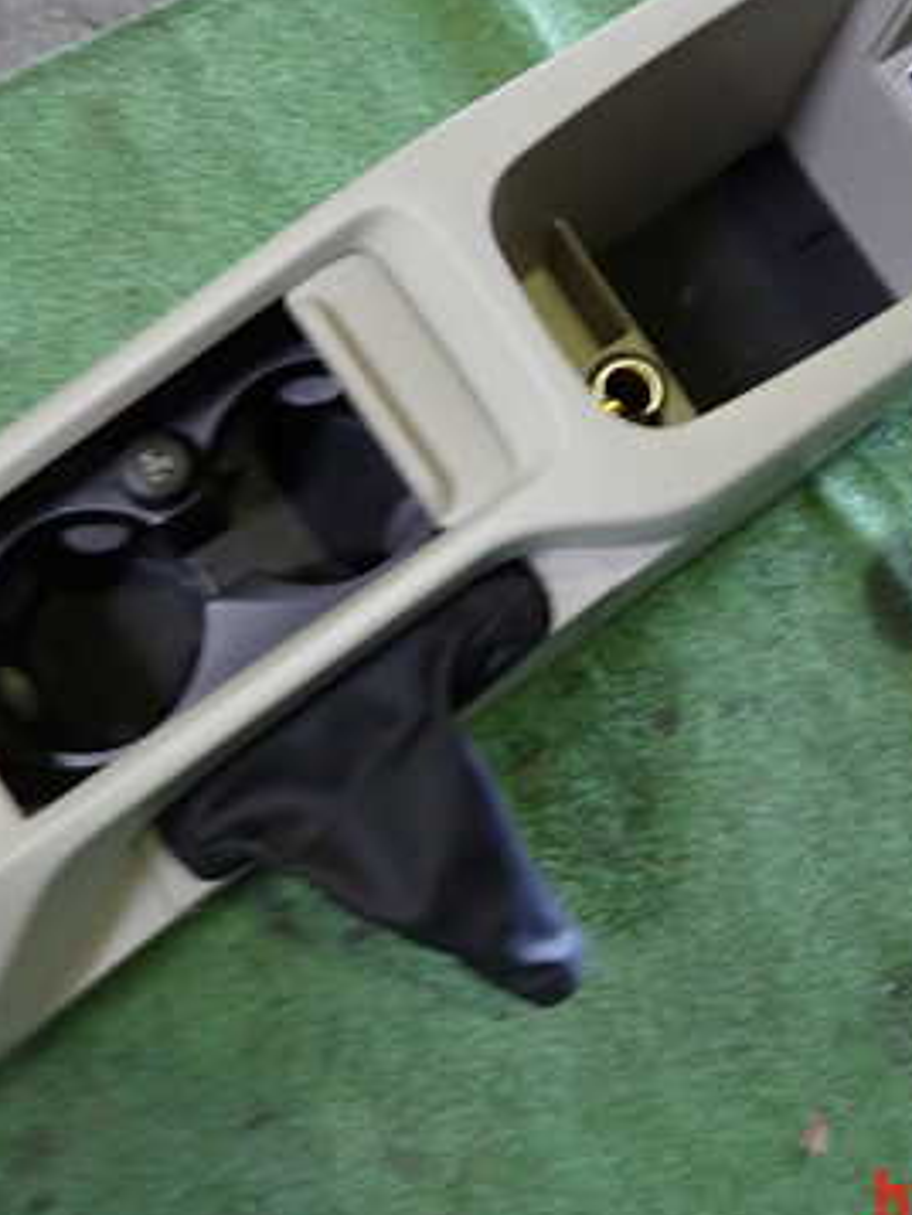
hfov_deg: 34.0
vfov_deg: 44.5
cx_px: 623
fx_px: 1475
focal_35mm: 42
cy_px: 480
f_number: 2
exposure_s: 1/30
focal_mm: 4.5
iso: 250
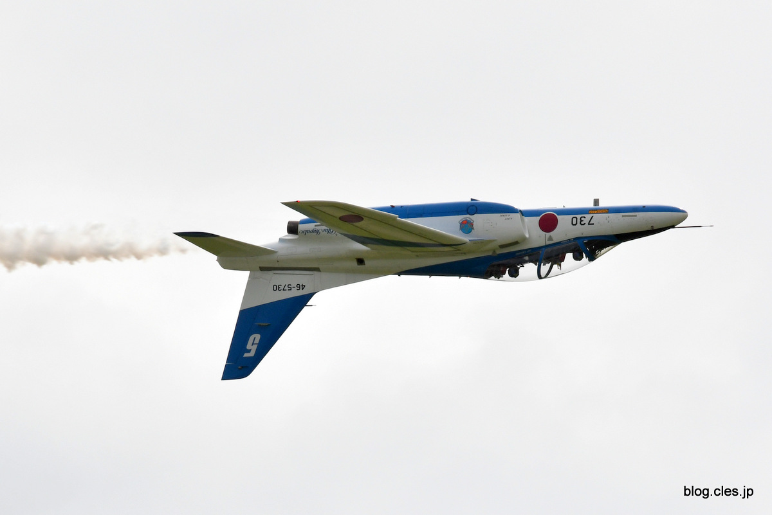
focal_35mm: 600
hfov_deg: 3.4
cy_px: 258
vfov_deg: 2.3
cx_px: 386
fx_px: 12871
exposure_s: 1/2500
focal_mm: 400
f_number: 8
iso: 200
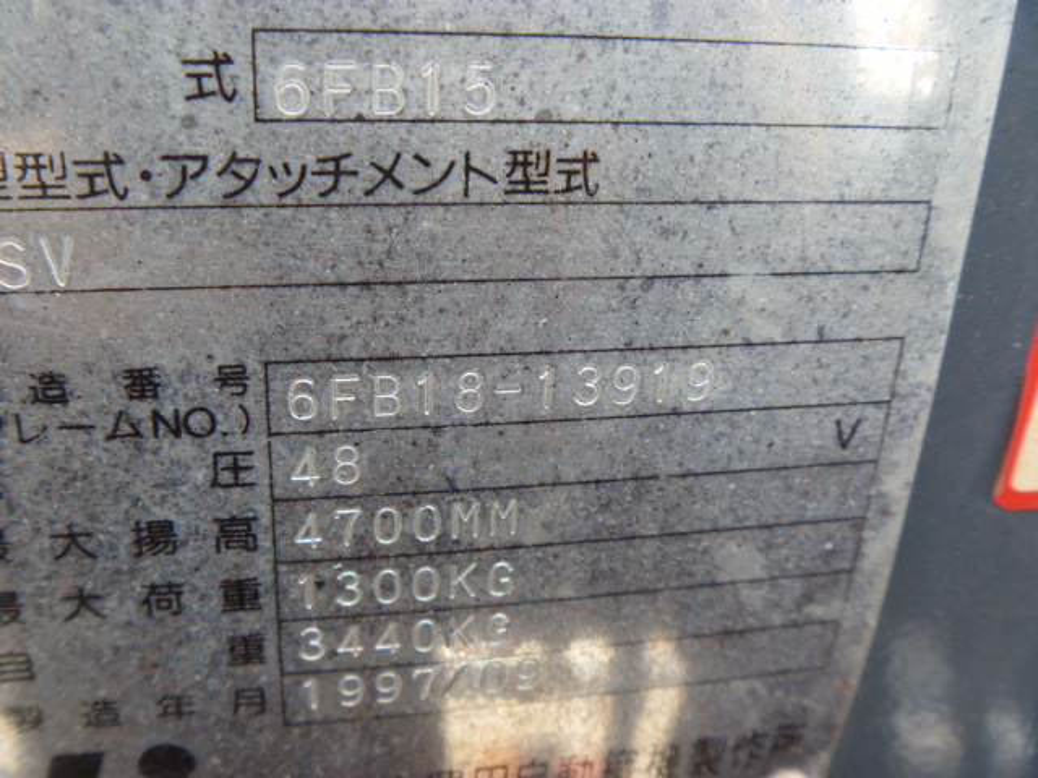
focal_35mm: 35
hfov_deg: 52.6
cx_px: 519
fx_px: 1050
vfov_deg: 40.7
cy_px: 389
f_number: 3.5
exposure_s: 1/40
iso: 80
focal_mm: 6.3
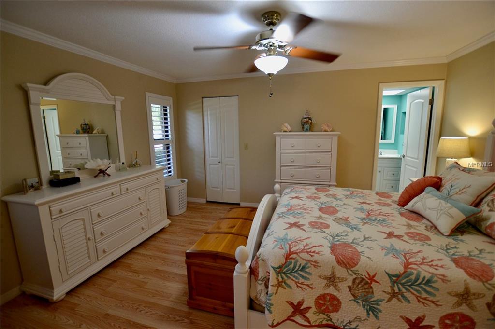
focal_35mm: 15
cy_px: 164
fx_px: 206
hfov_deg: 100.4
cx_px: 248
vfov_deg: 77.3
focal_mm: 10
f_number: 3.5
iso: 500
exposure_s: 1/60
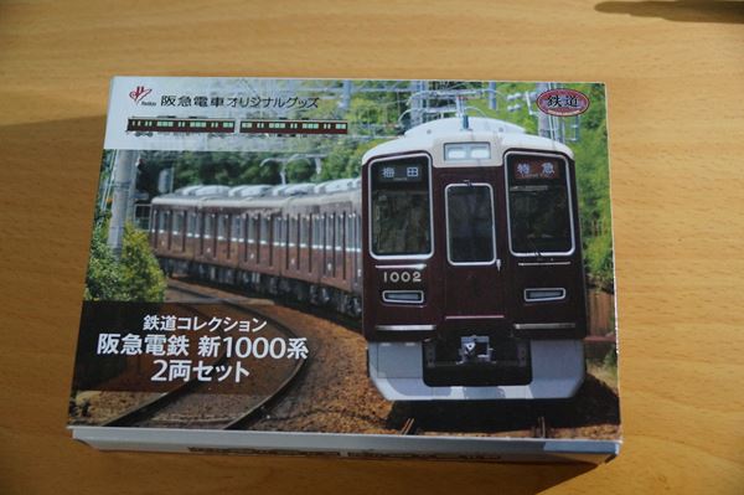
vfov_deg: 25.7
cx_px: 372
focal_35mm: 52
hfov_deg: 37.9
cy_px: 248
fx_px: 1084
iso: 2500
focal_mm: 35
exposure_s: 1/160
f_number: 4.5
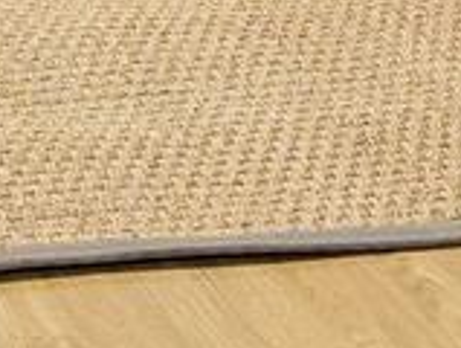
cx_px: -478
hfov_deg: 10.7
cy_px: -615
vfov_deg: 7.9
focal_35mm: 167
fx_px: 2229
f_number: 1.6
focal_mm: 5.96
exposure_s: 1/60
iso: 200
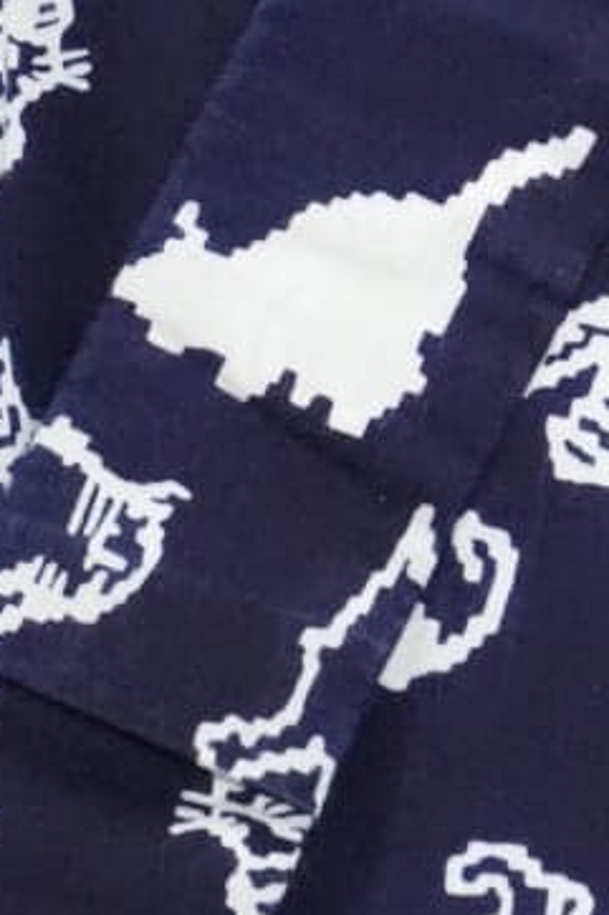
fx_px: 28191
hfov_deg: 1.2
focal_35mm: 1110
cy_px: -730
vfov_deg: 1.9
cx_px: 825
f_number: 5
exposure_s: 1/250
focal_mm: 157
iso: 10000
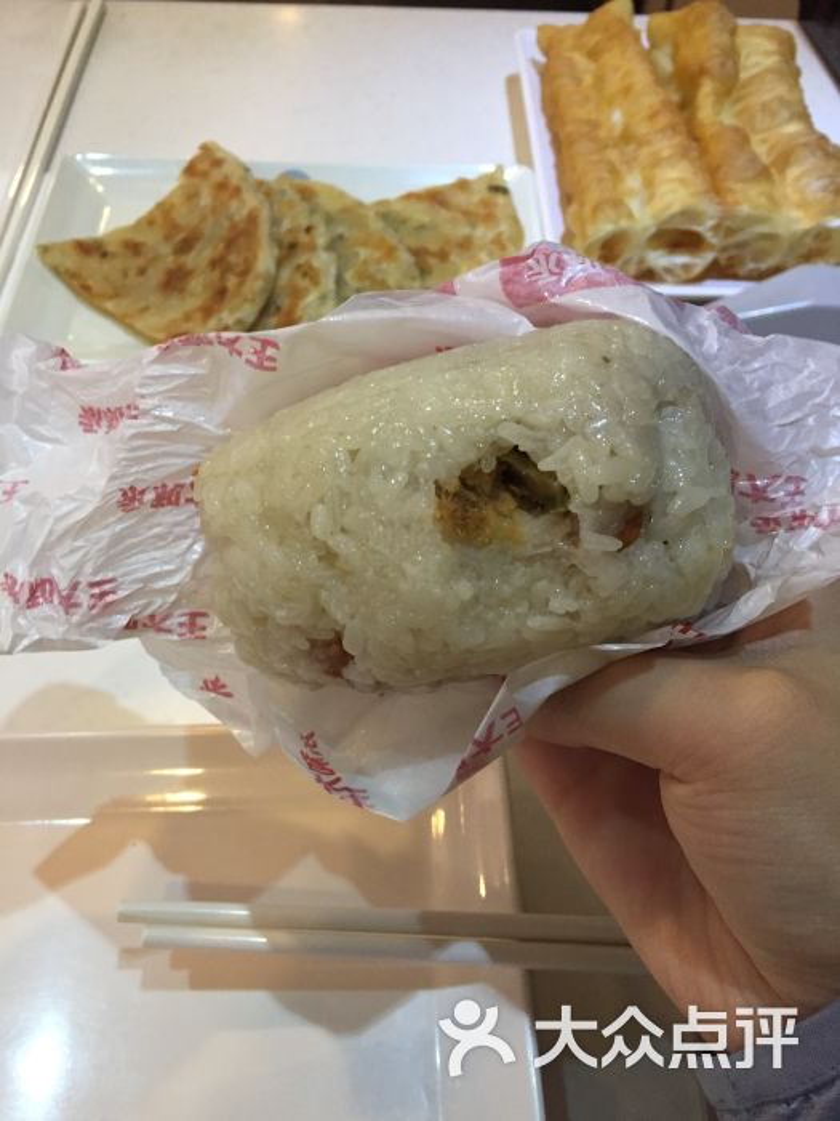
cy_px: 560
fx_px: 938
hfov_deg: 48.2
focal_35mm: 29
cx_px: 420
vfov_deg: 61.7
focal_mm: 4.15
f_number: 2.2
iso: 200
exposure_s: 1/33
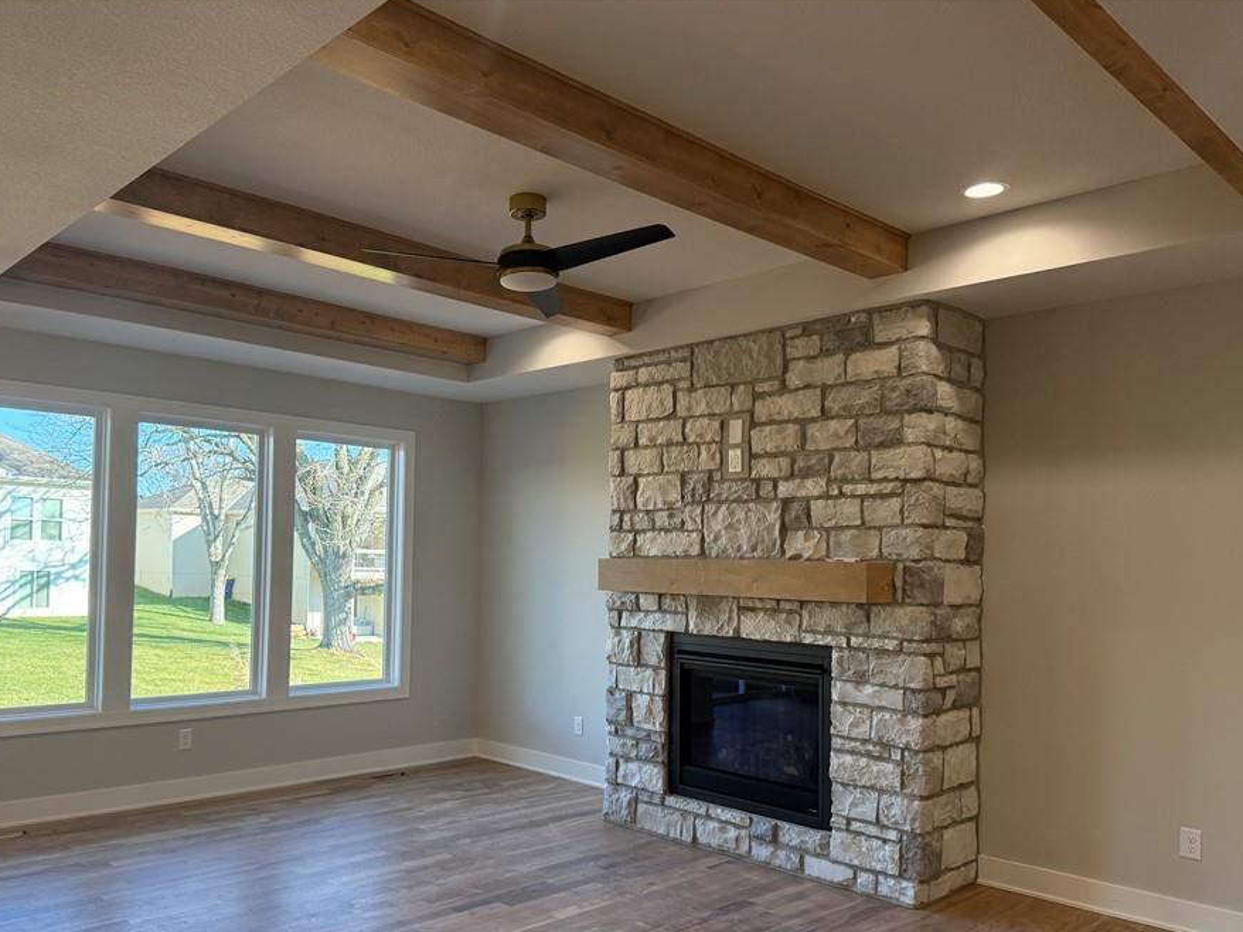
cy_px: 535
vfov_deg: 49.6
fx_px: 1005
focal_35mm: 28
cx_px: 546
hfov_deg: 63.3
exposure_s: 1/237
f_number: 1.78
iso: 160
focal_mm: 6.76
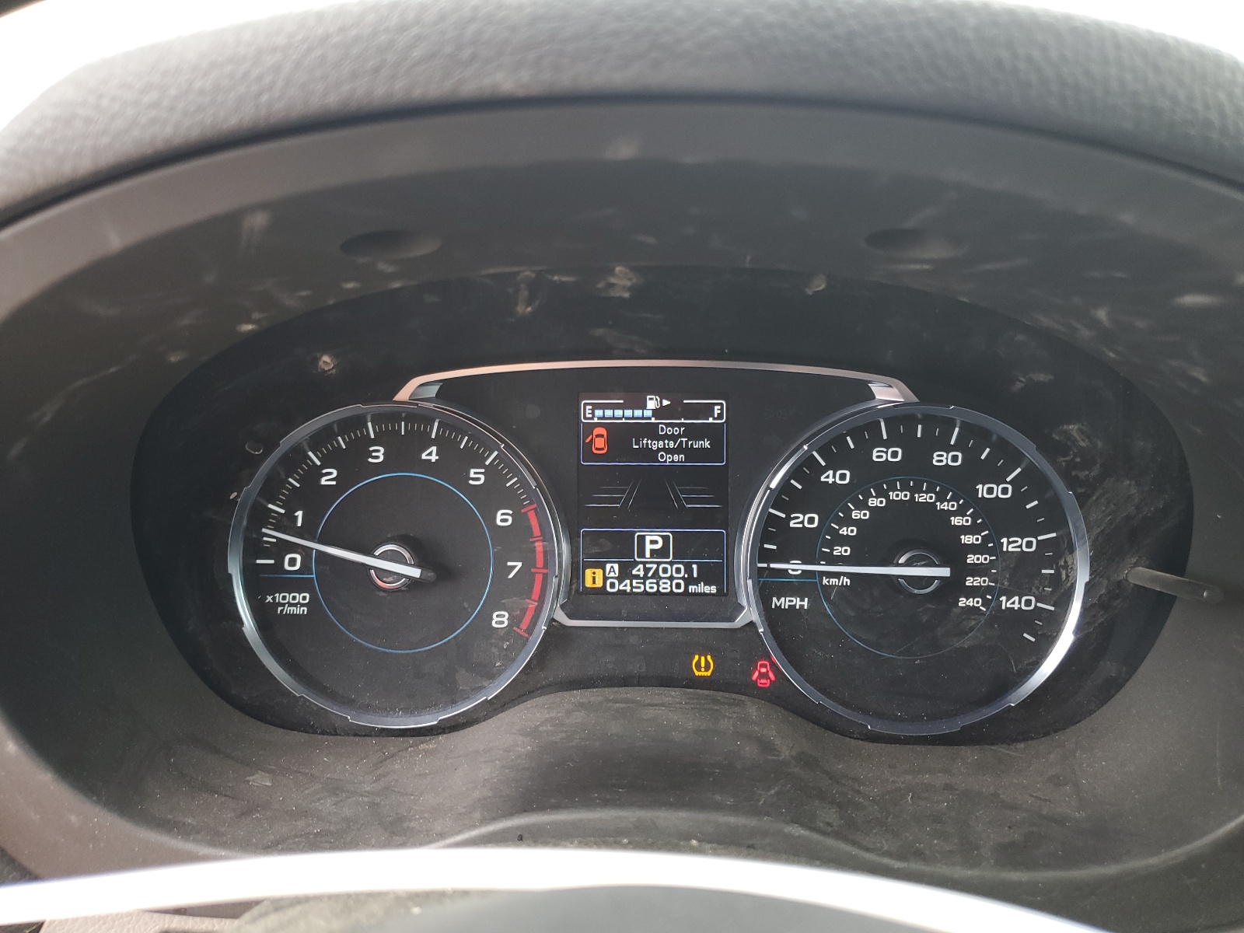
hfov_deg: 67.3
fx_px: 934
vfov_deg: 53.1
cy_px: 466
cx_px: 622
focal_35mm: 26
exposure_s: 1/60.2
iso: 58
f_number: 1.5
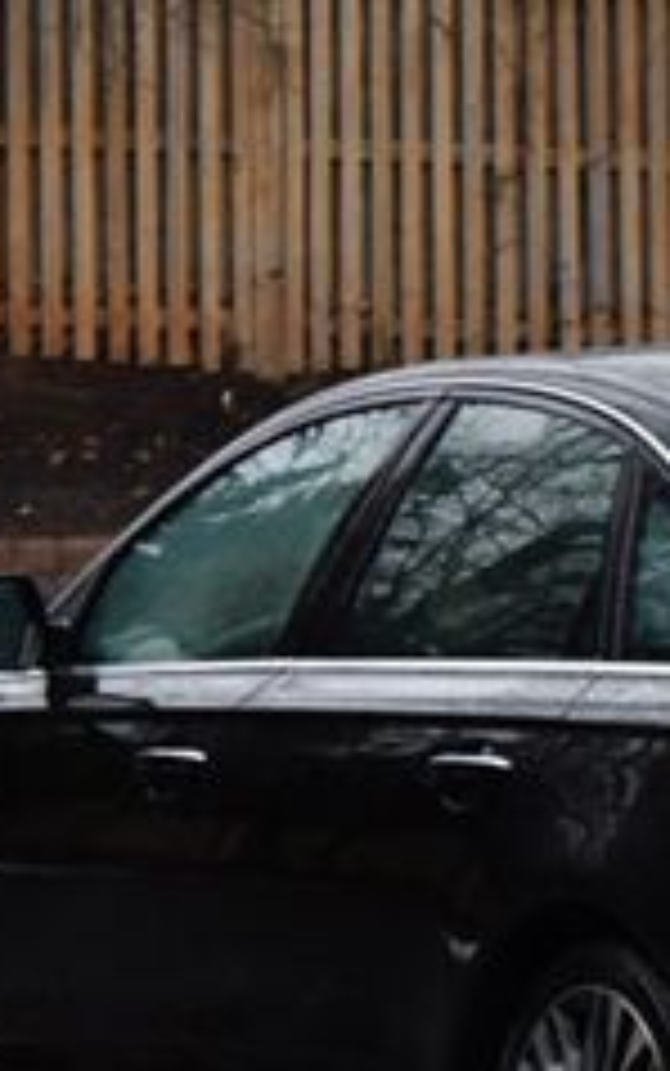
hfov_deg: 4.0
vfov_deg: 6.4
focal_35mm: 328
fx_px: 9571
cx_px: 868
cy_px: 659
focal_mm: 80
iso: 800
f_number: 4.8
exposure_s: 1/250
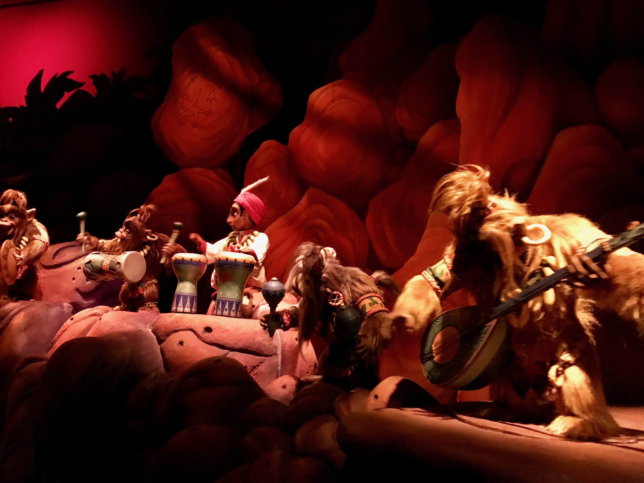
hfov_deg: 63.4
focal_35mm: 28
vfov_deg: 49.7
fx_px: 521
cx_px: 322
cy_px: 242
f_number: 1.8
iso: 80
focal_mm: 3.99
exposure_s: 1/5
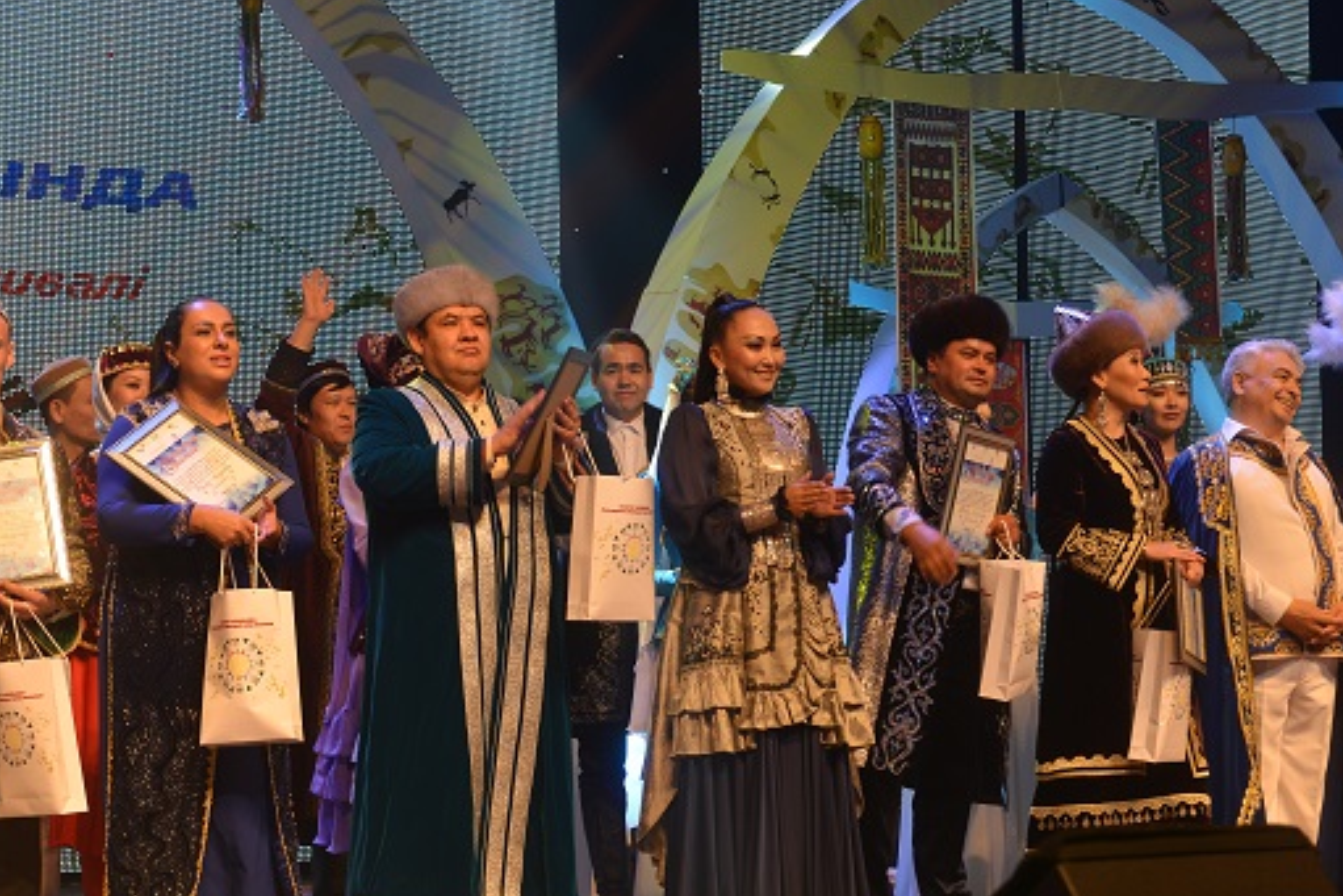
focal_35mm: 85
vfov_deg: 16.1
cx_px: 602
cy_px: 561
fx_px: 3172
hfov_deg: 23.9
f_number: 5.6
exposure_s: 1/125
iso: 800
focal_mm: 62
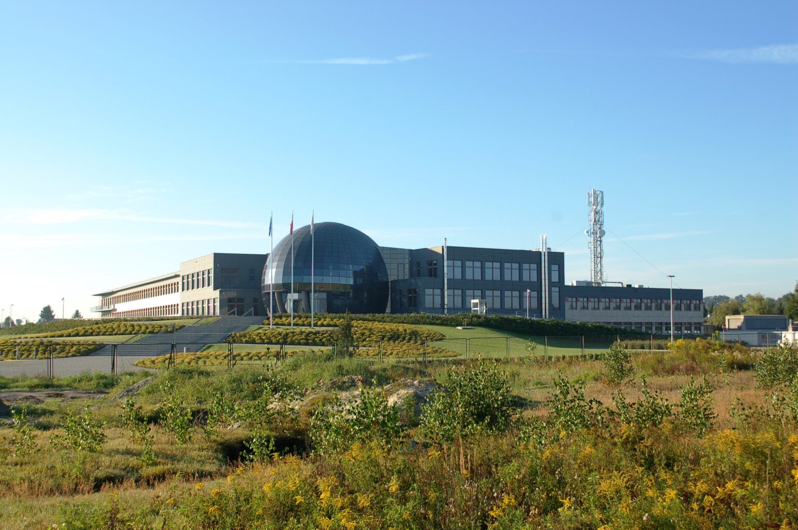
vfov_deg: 30.8
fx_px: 963
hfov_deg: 45.0
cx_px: 399
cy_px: 265
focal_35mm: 44
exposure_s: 1/250
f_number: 8
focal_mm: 29
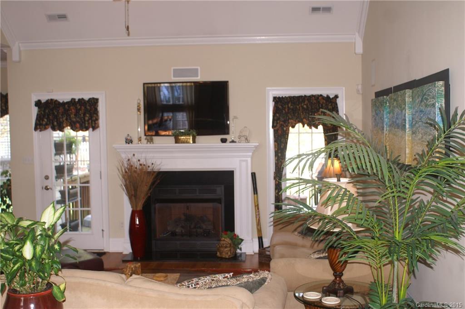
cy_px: 154
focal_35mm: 39
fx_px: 503
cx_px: 232
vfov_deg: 34.1
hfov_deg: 49.6
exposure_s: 1/80
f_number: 4.5
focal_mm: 26
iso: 400
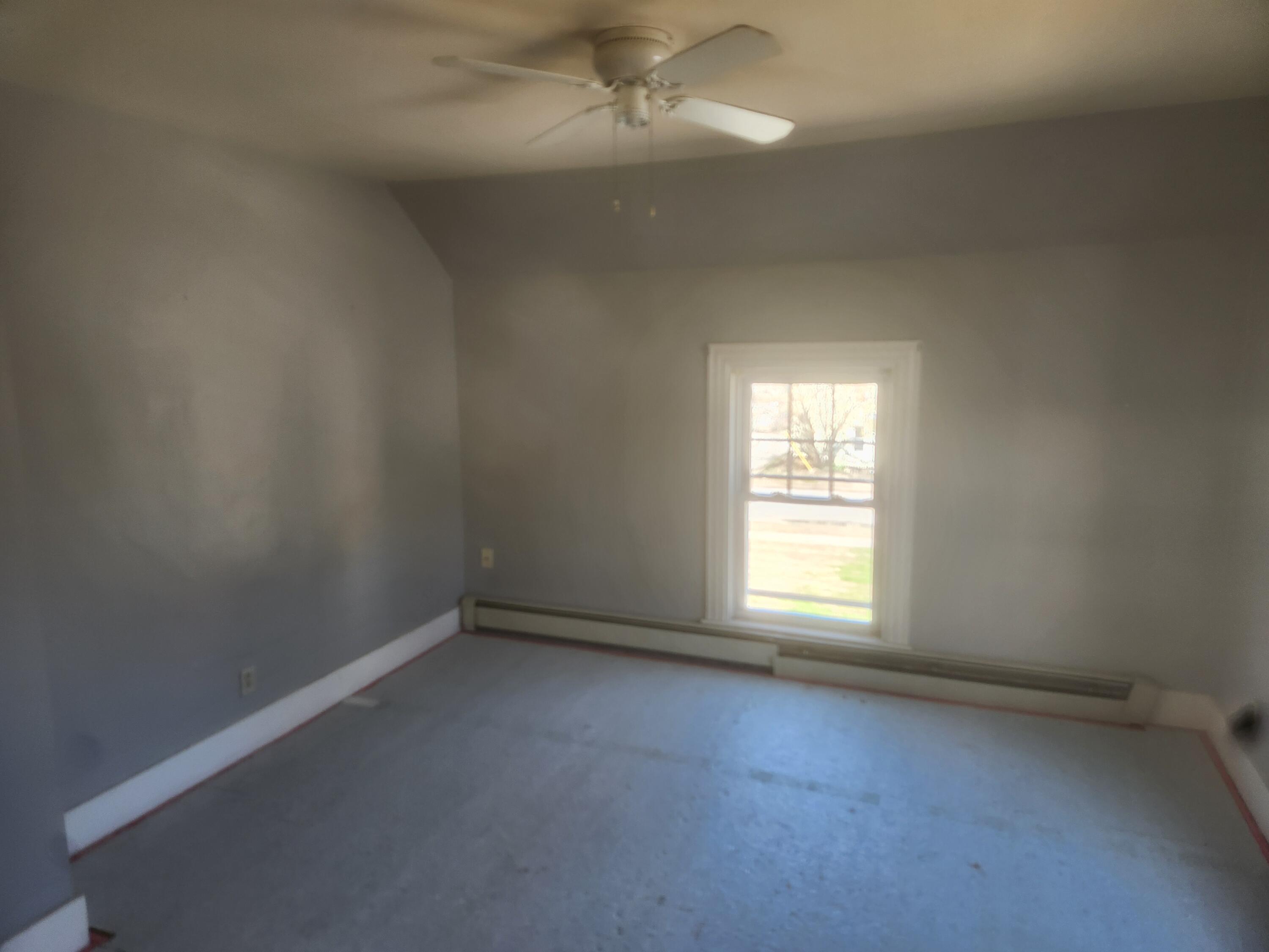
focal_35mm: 23
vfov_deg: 58.9
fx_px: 843
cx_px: 634
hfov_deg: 73.9
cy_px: 476
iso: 100
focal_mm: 5.4
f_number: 1.8
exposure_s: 1/180
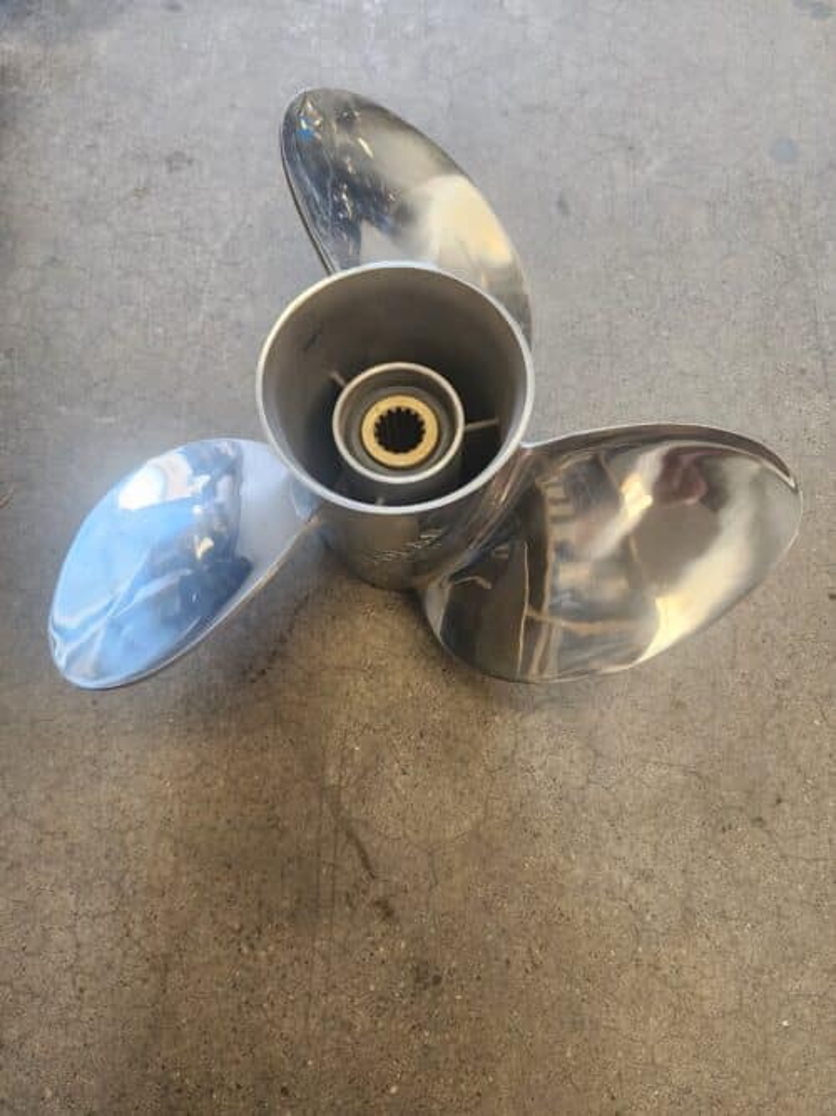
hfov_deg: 58.9
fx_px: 741
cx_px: 418
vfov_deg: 73.9
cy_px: 558
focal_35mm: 23
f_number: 1.8
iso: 320
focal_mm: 6.4
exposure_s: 1/120
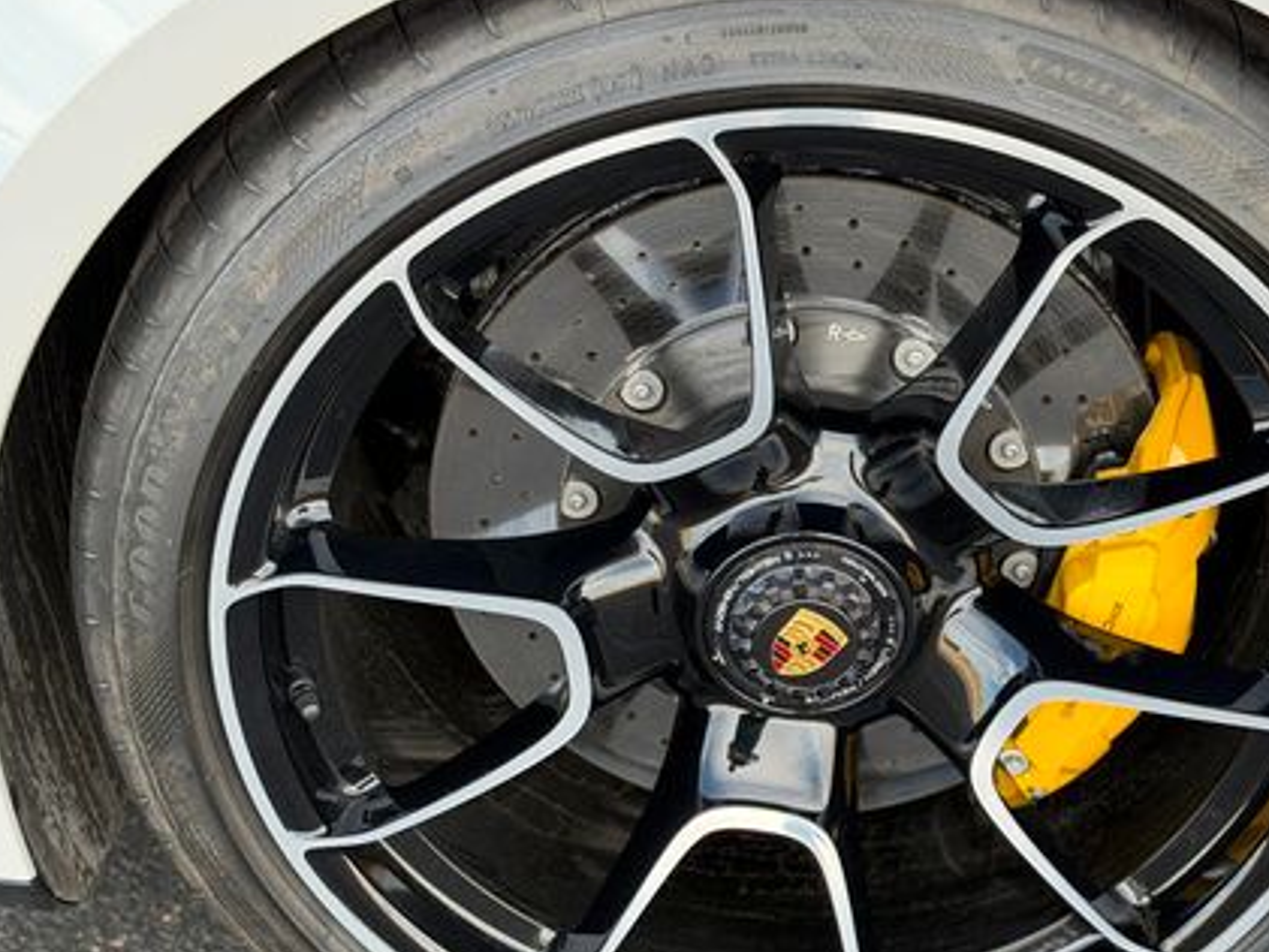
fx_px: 2677
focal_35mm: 73
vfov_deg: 20.1
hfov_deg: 26.6
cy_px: 587
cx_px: 799
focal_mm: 6.76
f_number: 1.78
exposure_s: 1/245
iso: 80
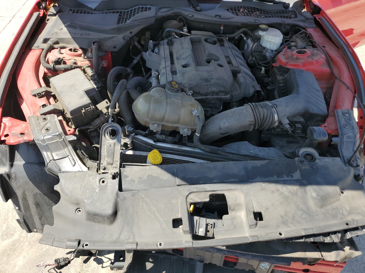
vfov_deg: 53.1
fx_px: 274
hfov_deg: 67.3
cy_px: 136
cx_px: 182
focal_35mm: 26
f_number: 1.5
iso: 50
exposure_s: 1/1250
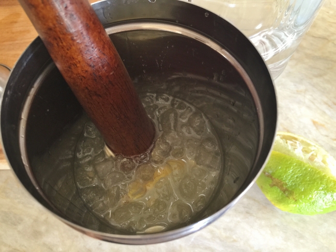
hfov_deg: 61.6
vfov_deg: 48.3
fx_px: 282
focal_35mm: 29
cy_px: 126
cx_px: 168
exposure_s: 1/15
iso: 50
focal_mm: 4.15
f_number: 2.2
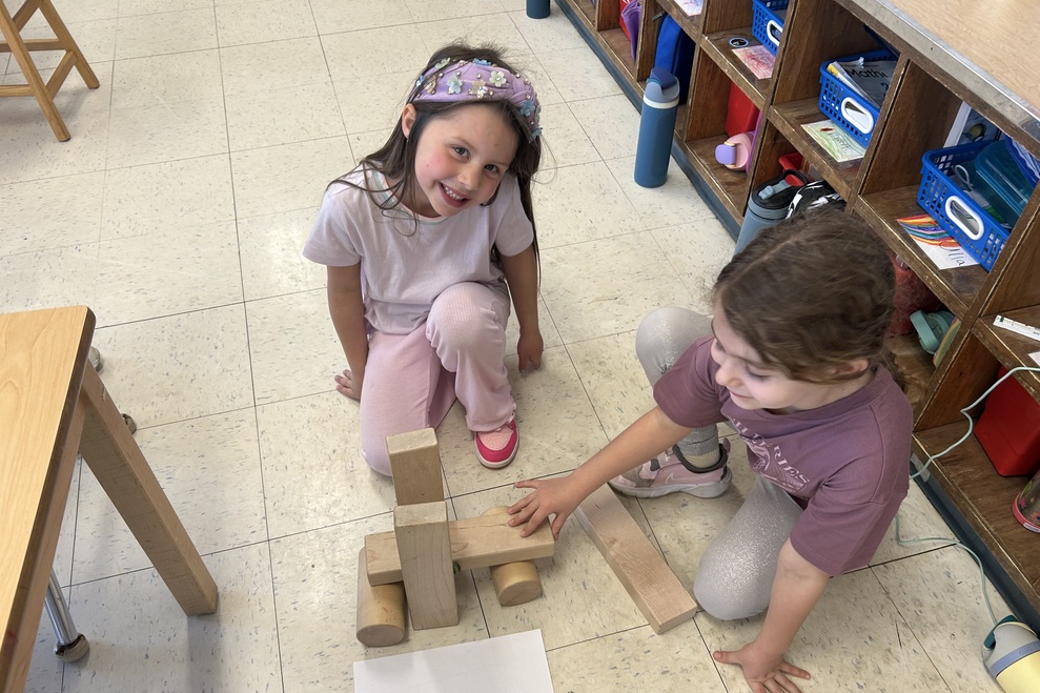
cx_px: 512
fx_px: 809
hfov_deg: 65.5
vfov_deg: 46.2
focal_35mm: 28
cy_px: 399
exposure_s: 1/60
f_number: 1.5
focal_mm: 5.7
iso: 64
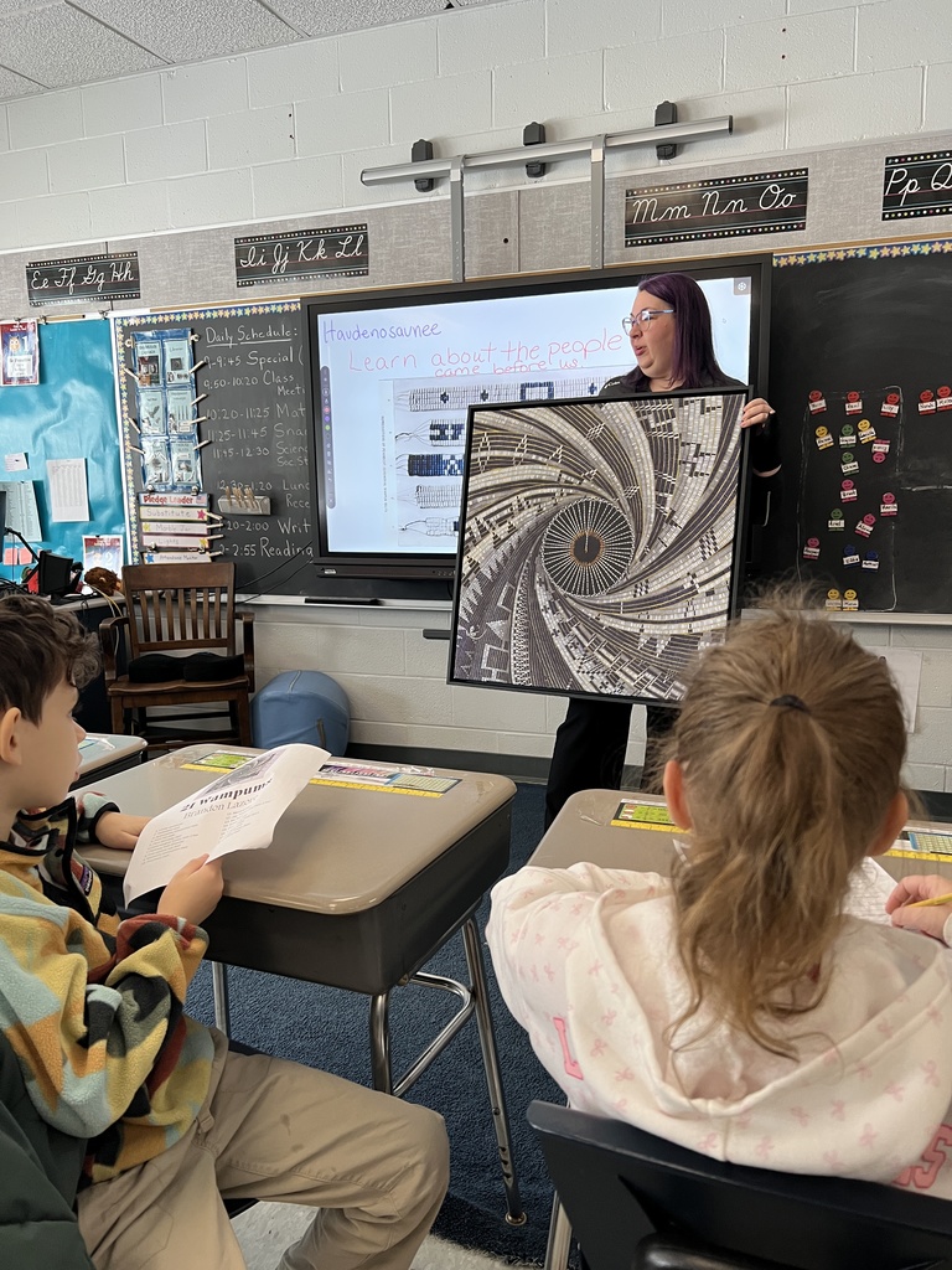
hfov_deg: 53.1
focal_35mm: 26
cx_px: 476
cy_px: 635
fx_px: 953
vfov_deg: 67.3
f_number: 1.5
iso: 125
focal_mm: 5.7
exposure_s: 1/86
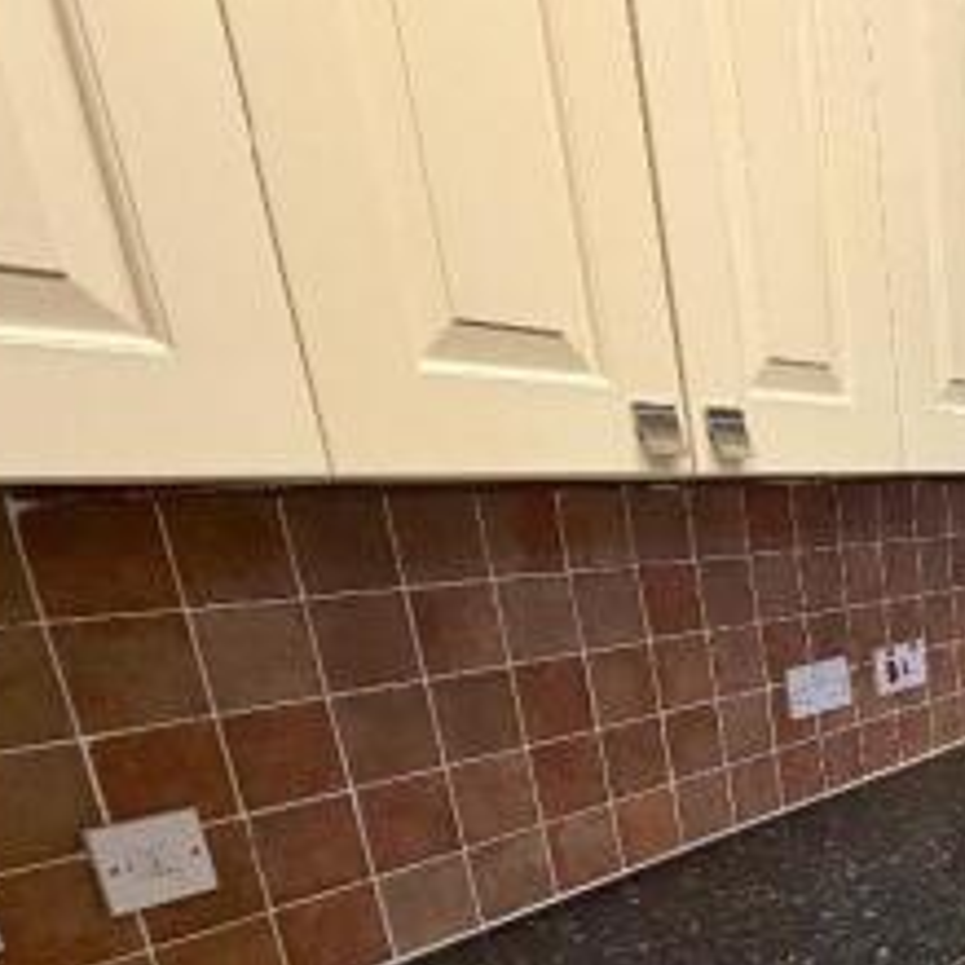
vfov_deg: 46.3
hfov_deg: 39.8
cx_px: 1077
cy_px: 813
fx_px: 1041
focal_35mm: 33
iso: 320
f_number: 2.2
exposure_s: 1/50
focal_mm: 2.22
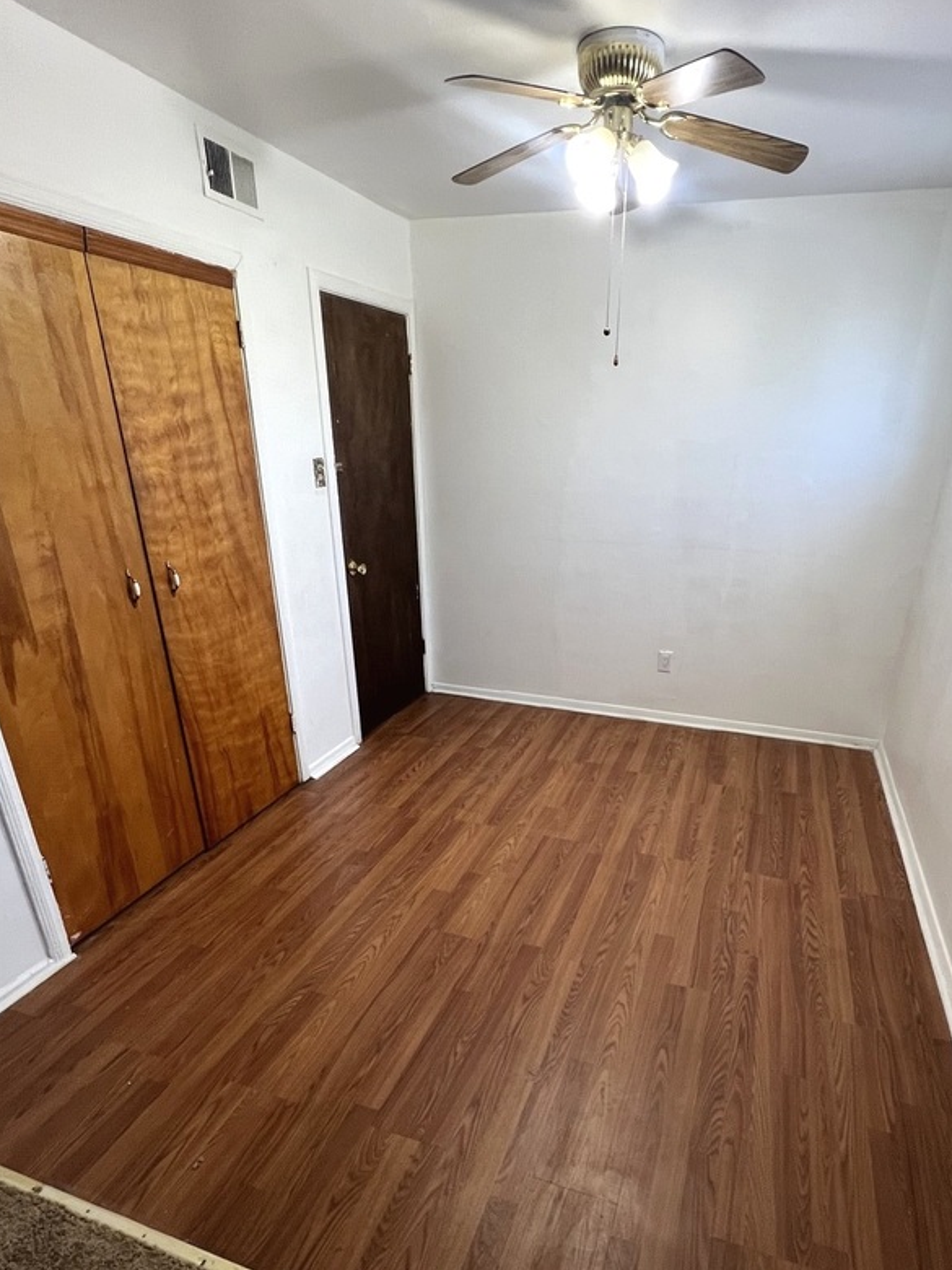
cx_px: 548
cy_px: 744
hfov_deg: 71.2
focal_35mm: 18
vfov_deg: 86.9
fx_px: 660
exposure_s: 1/120
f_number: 1.8
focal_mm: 1.57
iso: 200
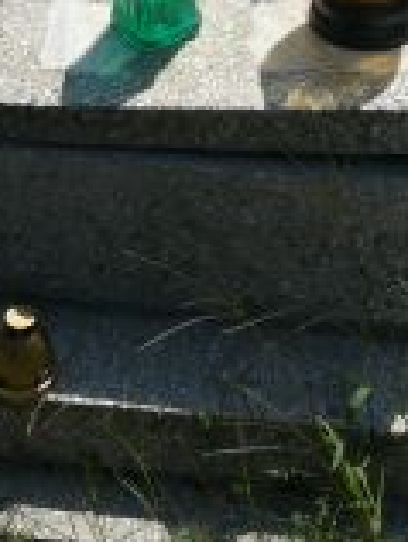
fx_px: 1661
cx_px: 45
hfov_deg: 13.9
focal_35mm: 106
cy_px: -165
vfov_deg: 17.4
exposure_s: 1/400
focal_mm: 7.4
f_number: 7.1
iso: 100
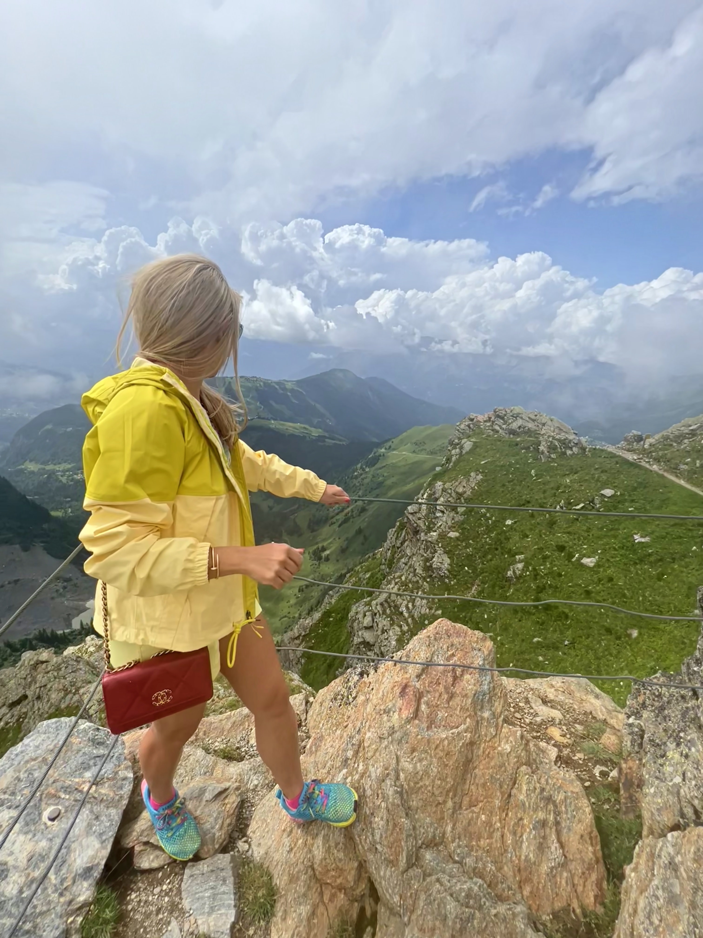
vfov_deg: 106.2
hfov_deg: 89.9
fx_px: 352
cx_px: 352
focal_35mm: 13
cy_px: 469
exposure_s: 1/2538
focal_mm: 1.6
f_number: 1.8
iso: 32
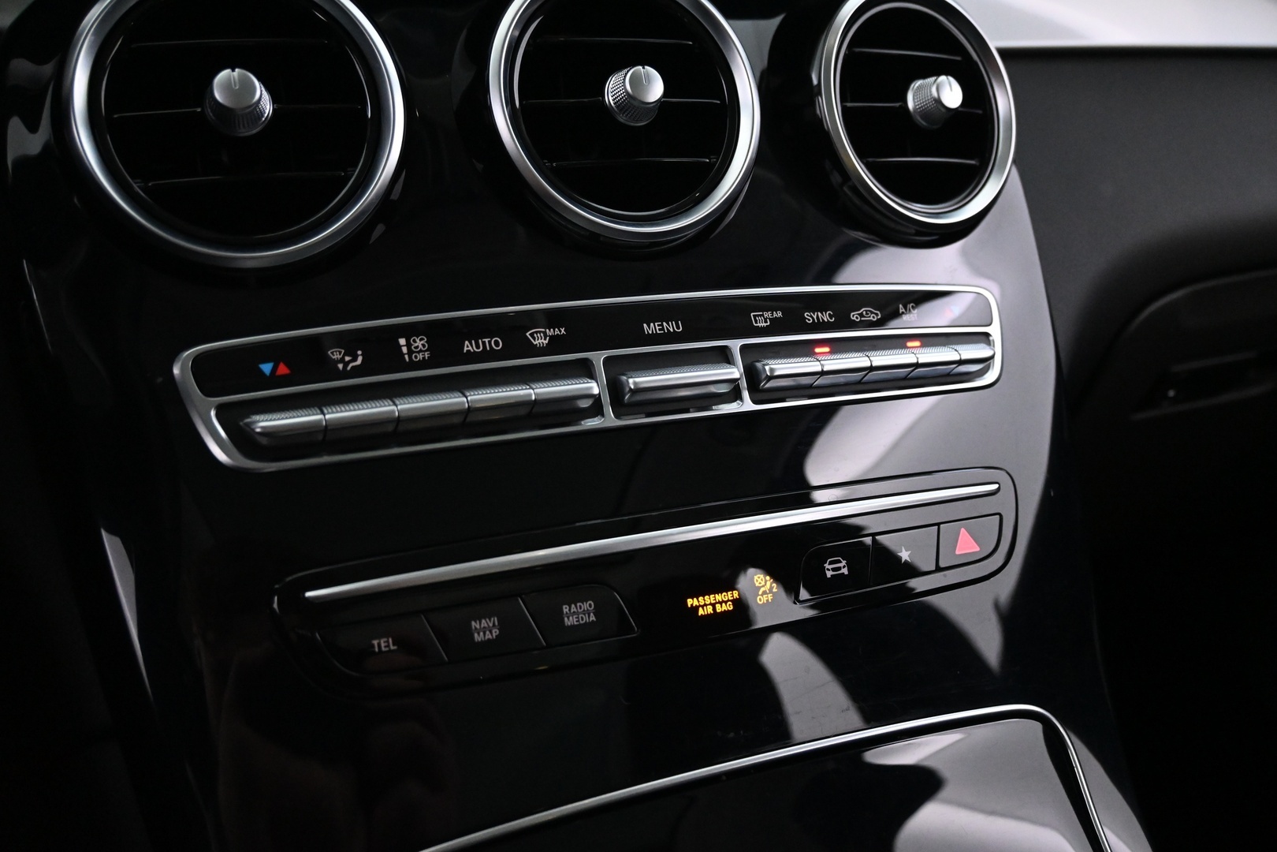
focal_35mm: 33
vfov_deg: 40.0
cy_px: 426
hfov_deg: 57.2
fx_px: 1170
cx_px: 638
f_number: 4
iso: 4500
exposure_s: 1/40
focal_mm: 22
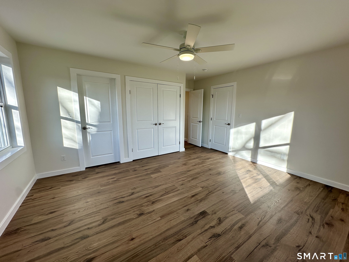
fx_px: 141
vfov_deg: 85.7
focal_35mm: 14
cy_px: 131
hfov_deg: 102.1
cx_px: 174
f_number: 2.2
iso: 40
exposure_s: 1/205
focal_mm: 2.22
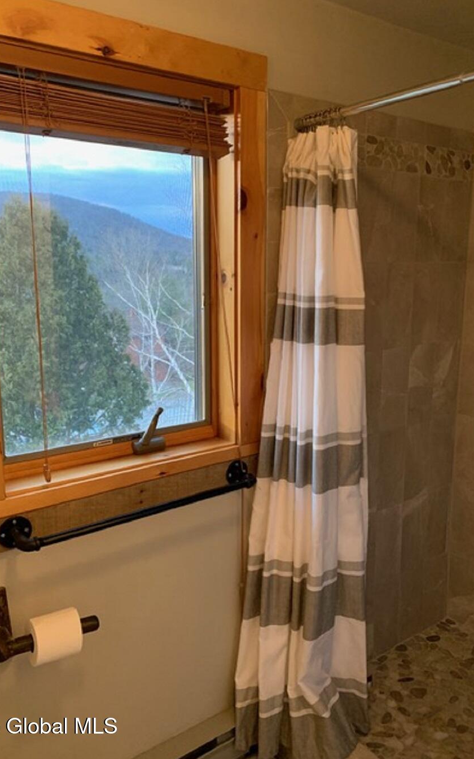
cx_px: 222
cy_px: 376
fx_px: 579
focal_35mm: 28
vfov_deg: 66.5
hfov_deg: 44.5
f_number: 1.8
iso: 250
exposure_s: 1/60
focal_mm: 4.25
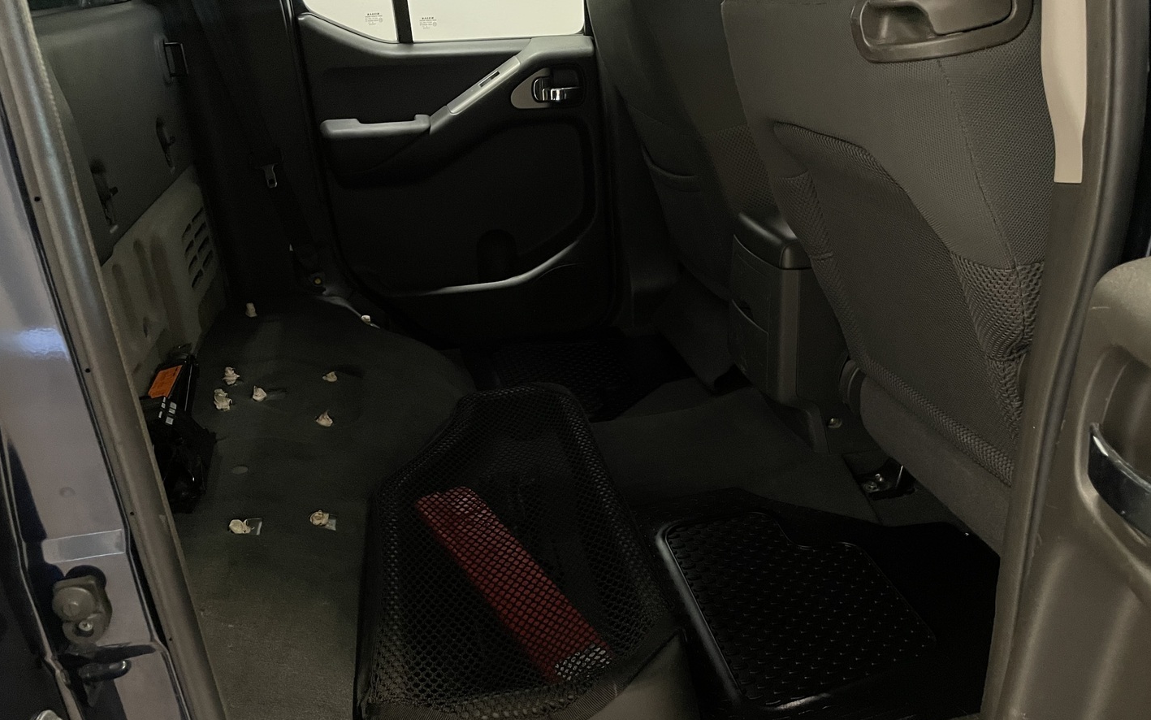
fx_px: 878
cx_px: 584
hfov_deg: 66.5
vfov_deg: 44.5
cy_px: 387
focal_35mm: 28
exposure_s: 1/47
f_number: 1.6
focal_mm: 4.2
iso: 500
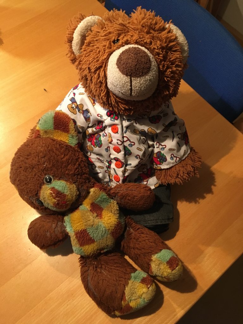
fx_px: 271
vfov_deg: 61.7
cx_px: 122
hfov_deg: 48.2
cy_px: 162
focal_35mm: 29
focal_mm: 4.15
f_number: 2.2
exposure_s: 1/33
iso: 200
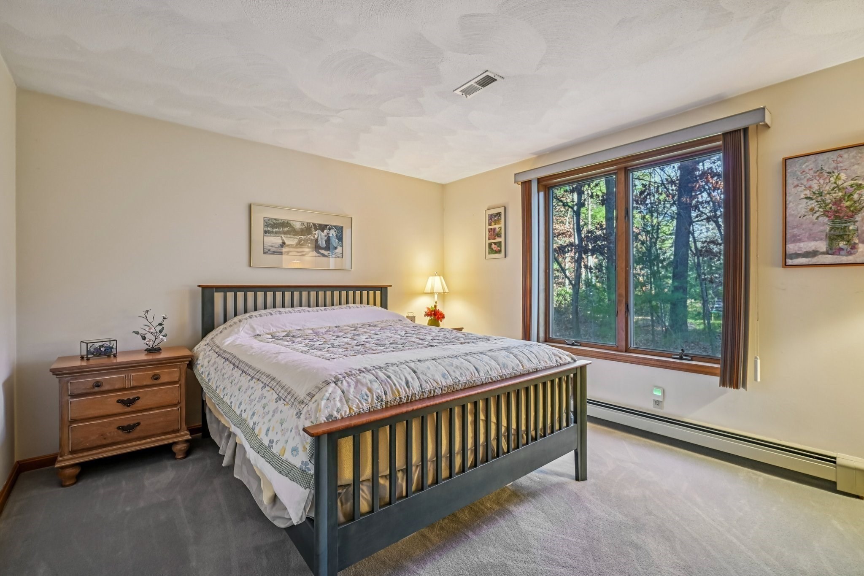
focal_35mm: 16
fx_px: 384
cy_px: 288
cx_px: 432
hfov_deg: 96.7
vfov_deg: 73.7
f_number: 8
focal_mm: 16
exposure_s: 1/5
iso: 400
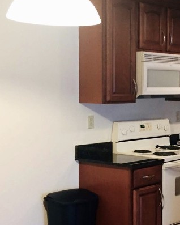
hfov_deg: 19.8
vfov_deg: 26.0
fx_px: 486
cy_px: 116
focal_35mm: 73
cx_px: 213
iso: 160
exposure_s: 1/30
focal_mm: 4.15
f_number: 2.2
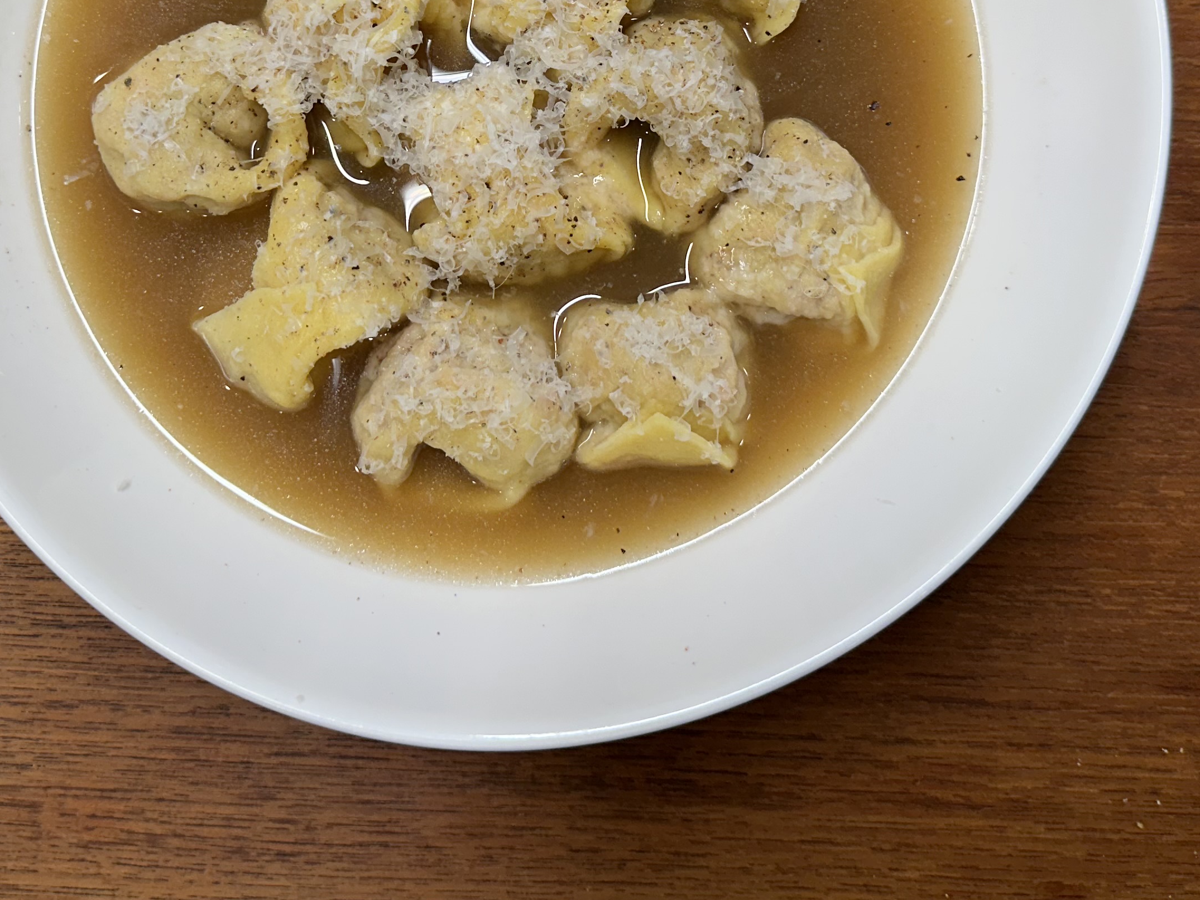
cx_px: 498
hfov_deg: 41.9
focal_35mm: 45
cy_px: 88
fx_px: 1560
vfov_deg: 30.7
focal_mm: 6.86
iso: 100
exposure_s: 1/120
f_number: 1.78
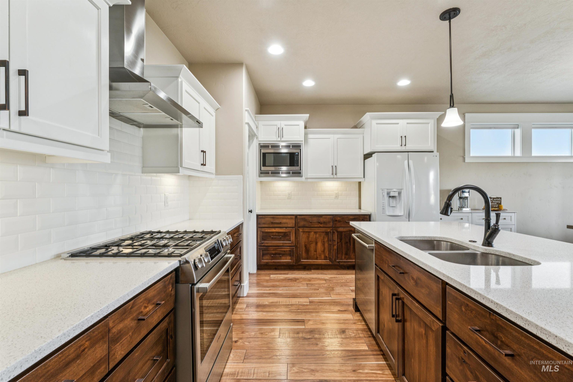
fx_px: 256
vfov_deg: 73.4
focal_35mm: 16
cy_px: 191
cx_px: 286
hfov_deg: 96.4
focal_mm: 16.1
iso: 400
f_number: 13
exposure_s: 1/6
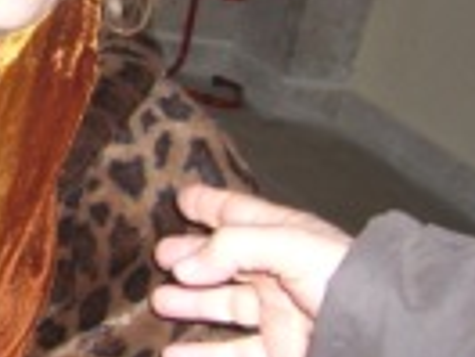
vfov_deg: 12.8
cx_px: -176
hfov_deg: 16.1
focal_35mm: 115
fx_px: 1578
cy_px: 58
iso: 117
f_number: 2.9
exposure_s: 1/60.1
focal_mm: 5.7
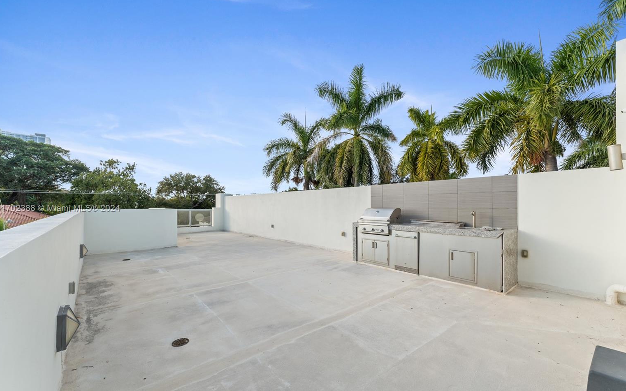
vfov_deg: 74.7
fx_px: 256
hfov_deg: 101.5
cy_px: 209
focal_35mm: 15
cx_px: 318
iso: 100
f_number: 9
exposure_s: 1/50
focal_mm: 14
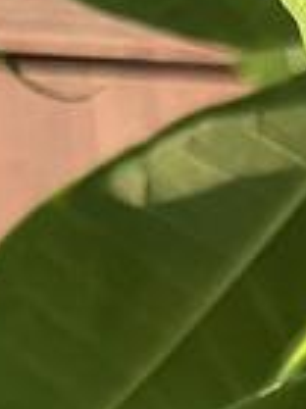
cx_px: 968
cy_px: 1236
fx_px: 2207
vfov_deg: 8.7
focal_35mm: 187
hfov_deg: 7.0
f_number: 1.5
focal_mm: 5.7
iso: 160
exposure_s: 1/60
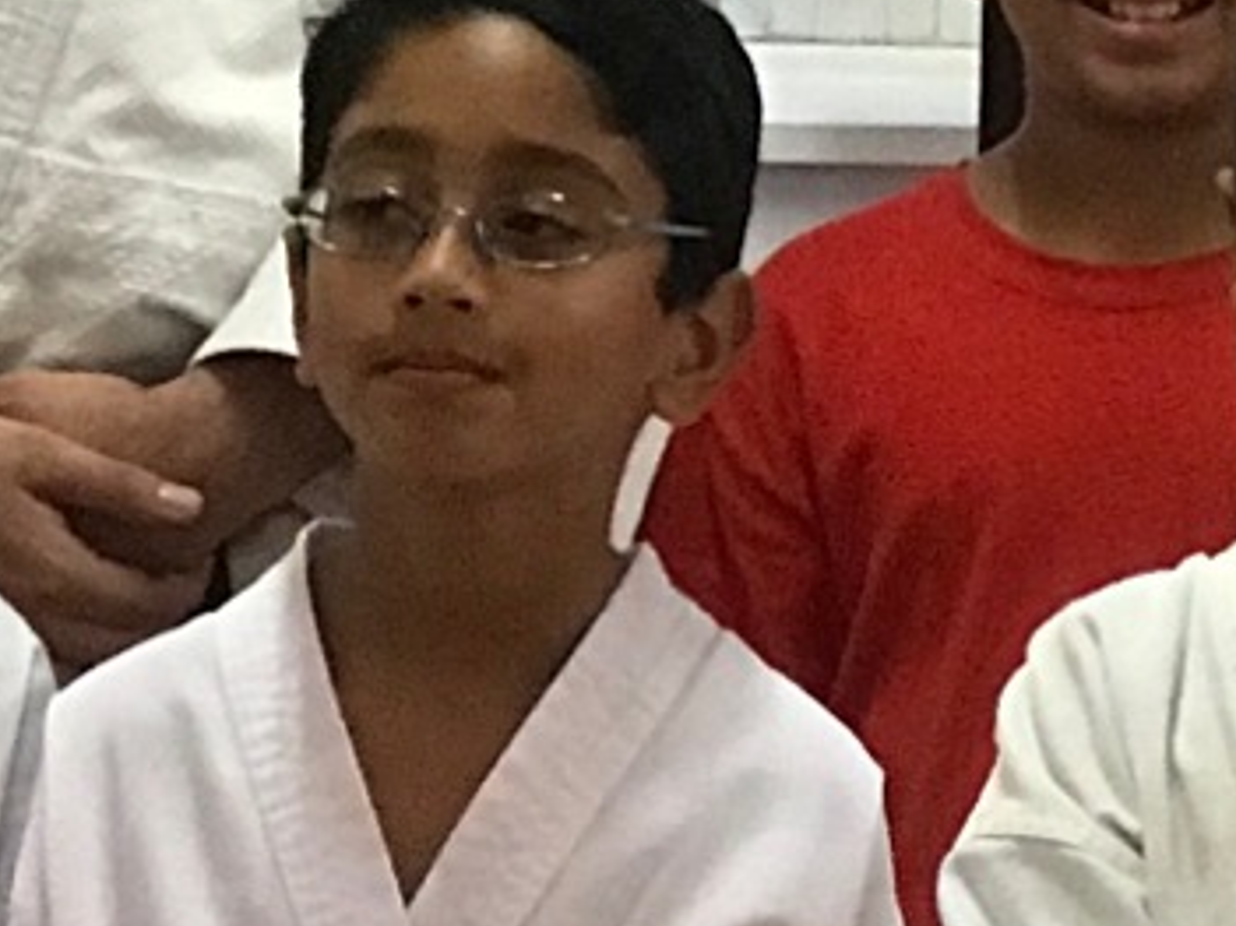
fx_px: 11600
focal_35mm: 325
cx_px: 1303
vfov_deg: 4.6
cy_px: 394
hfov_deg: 6.1
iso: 500
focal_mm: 6.6
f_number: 2.8
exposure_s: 1/59
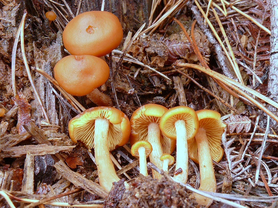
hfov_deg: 34.4
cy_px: 104
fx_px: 449
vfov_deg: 26.1
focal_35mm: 56
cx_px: 139
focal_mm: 11.8
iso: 100
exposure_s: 1.3
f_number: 11
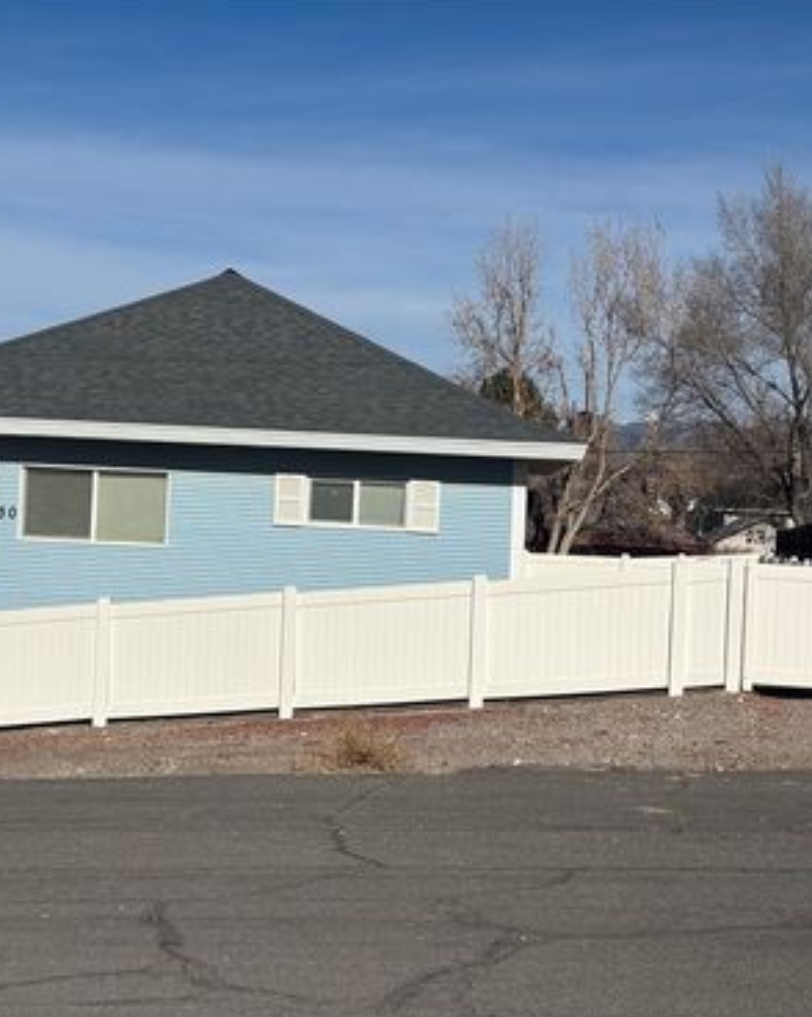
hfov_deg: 22.0
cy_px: 510
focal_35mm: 69
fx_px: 2074
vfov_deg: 27.5
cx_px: 235
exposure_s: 1/7692
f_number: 1.6
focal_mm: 5.96
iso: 32
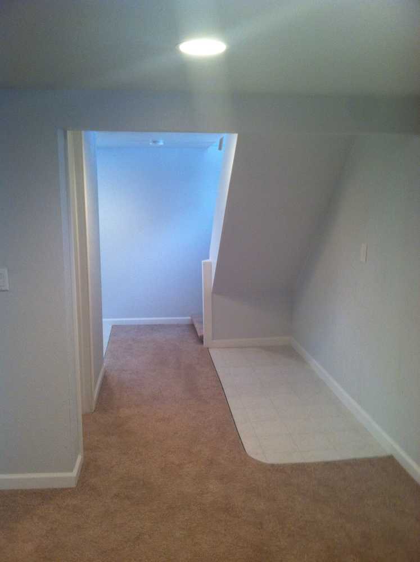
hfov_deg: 40.6
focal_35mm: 35
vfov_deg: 52.7
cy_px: 281
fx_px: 568
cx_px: 210
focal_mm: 3.85
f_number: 2.8
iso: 125
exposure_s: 1/15
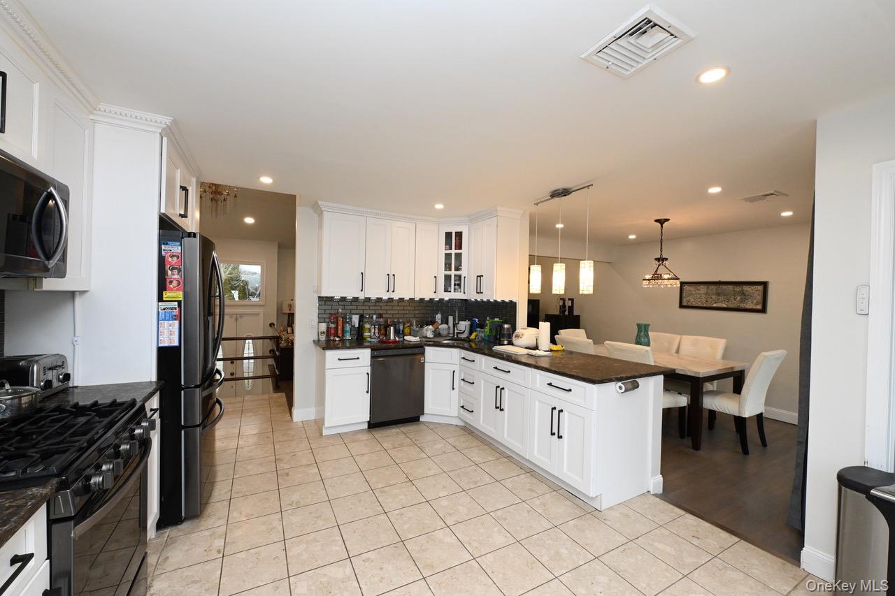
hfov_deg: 104.3
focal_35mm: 14
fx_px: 348
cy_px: 298
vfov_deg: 81.2
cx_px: 448
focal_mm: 14
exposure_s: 1/200
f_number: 9
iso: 2500
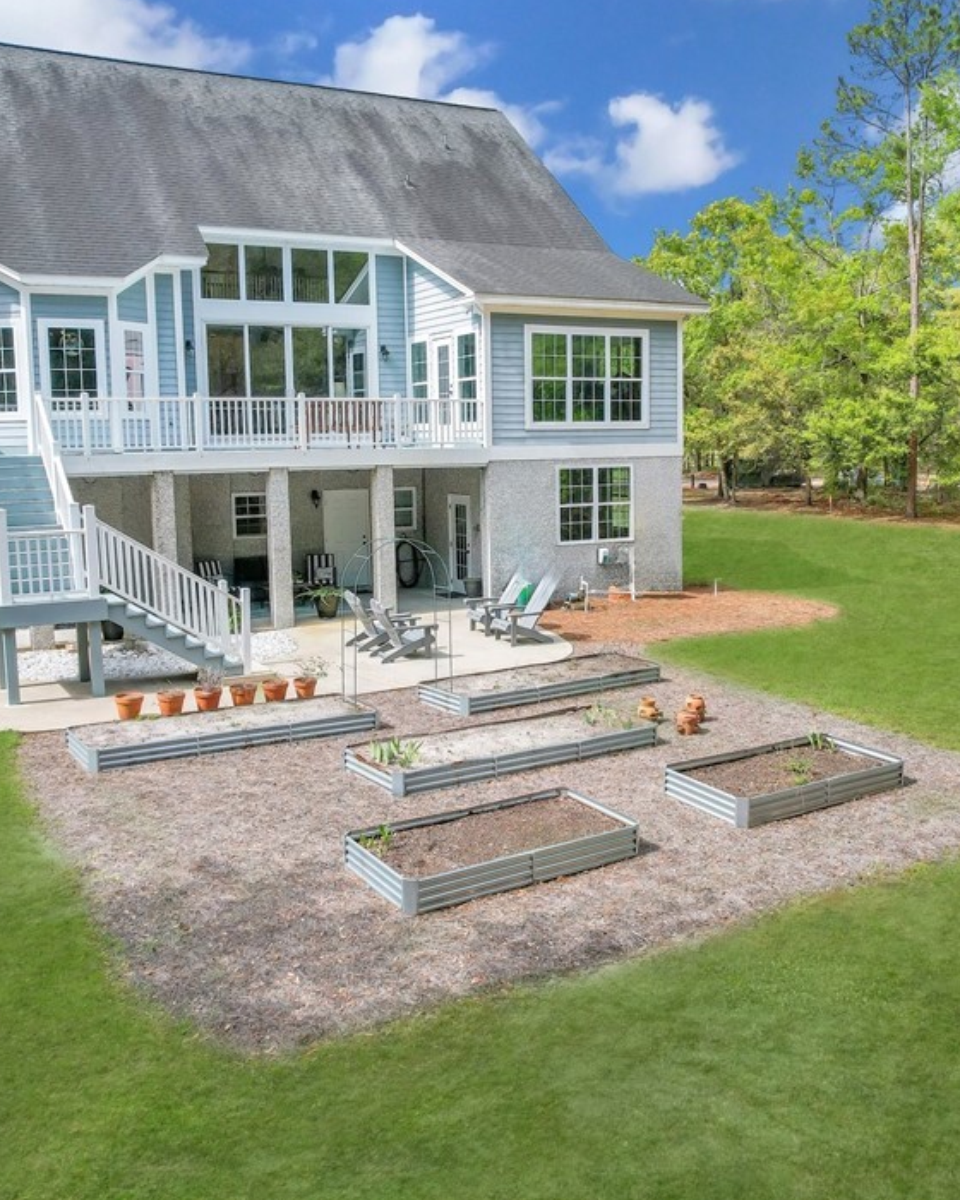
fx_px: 1136
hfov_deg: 45.7
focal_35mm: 32
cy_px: 584
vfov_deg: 55.7
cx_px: 547
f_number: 2.8
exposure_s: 1/2000
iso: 200
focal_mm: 8.38
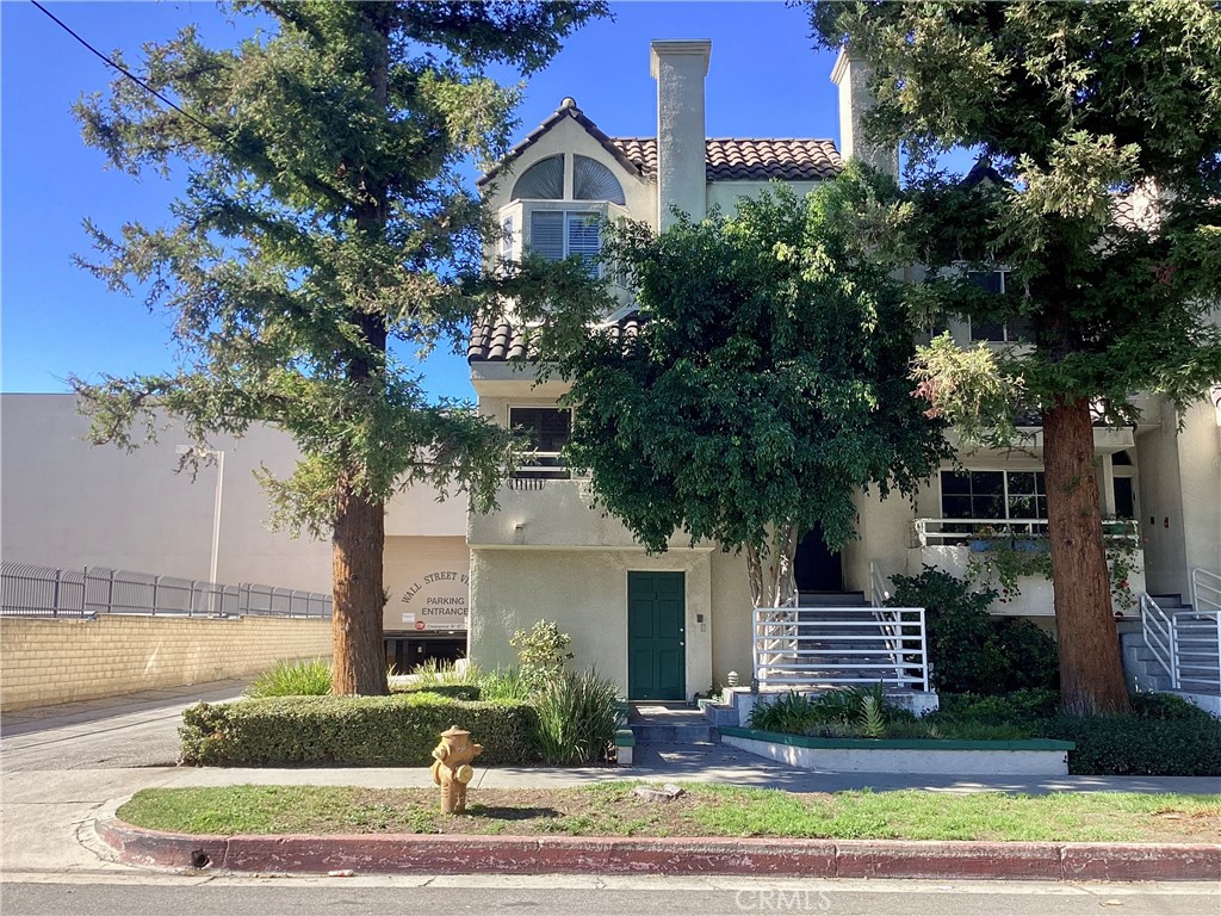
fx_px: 1093
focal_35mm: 31
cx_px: 610
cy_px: 458
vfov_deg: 45.4
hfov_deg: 58.4
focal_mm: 3.3
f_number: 2.4
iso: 25
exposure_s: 1/318
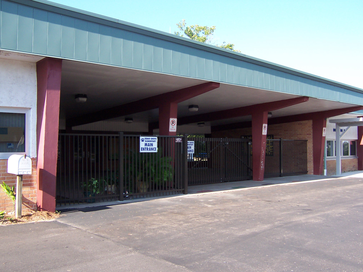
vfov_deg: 39.7
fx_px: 378
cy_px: 136
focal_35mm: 36
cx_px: 182
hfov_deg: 51.4
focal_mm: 5.6
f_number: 3.4
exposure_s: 1/250
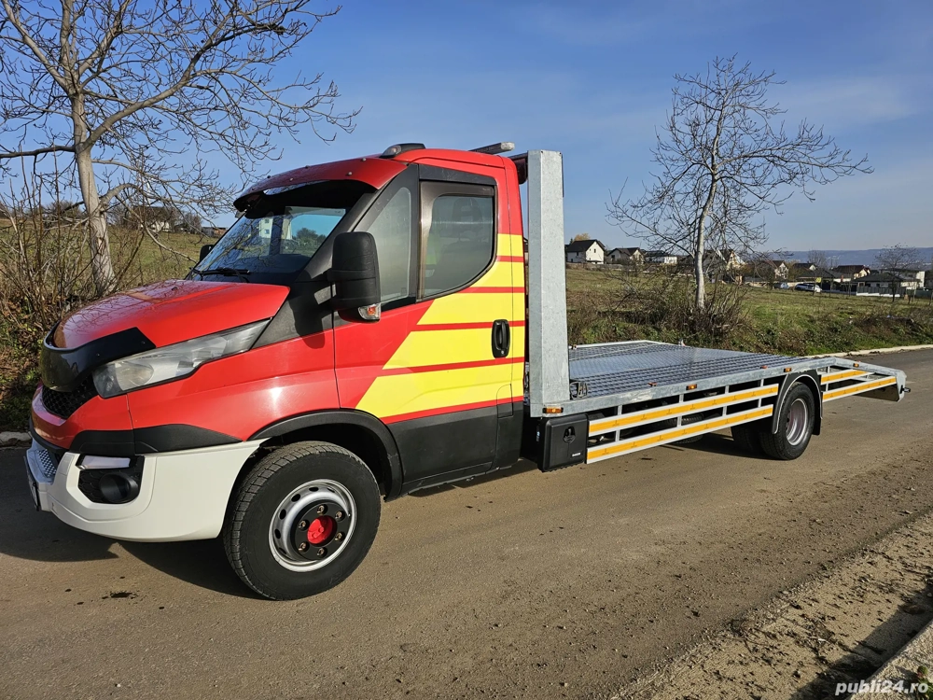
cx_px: 466
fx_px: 620
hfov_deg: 73.9
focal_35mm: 23
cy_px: 350
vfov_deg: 58.9
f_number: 1.7
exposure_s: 1/989
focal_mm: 6.3
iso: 10
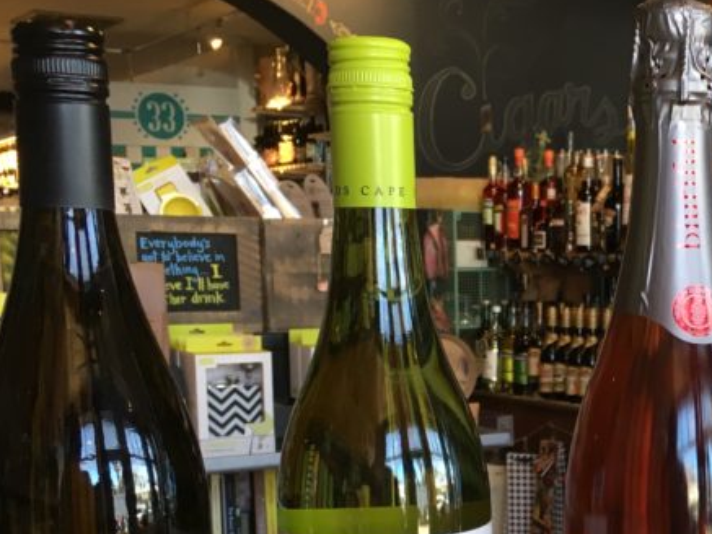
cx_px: 697
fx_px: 1399
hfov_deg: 27.1
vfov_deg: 21.1
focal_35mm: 68
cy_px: 498
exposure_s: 1/30
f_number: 2.2
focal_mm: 4.15
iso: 50
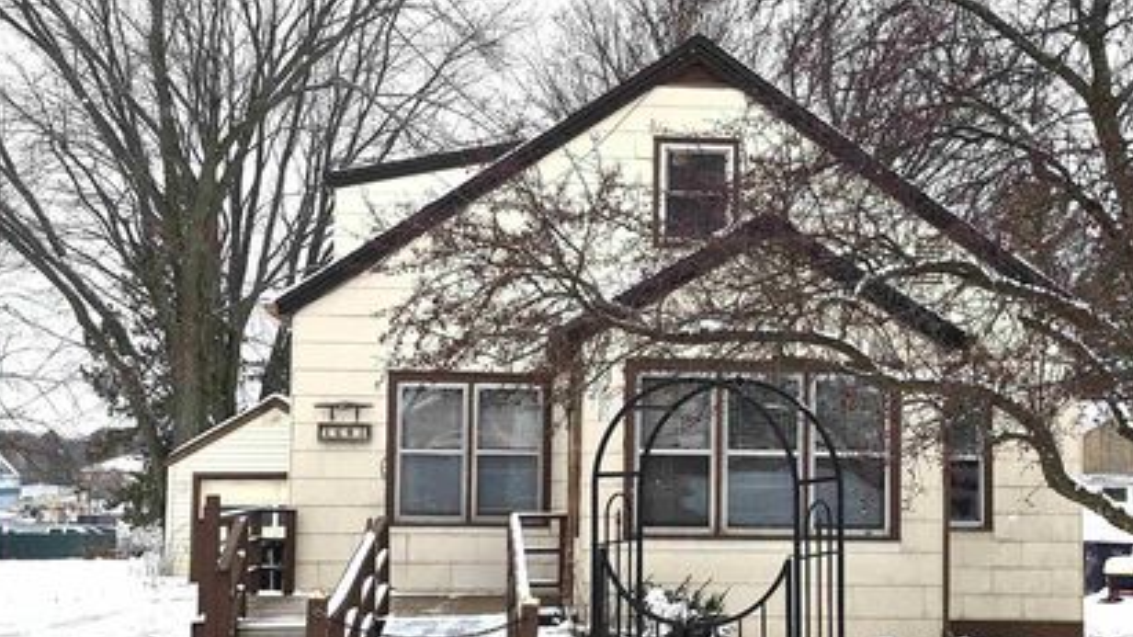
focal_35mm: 49
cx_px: 662
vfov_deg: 24.3
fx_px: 1472
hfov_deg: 42.0
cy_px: 415
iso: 80
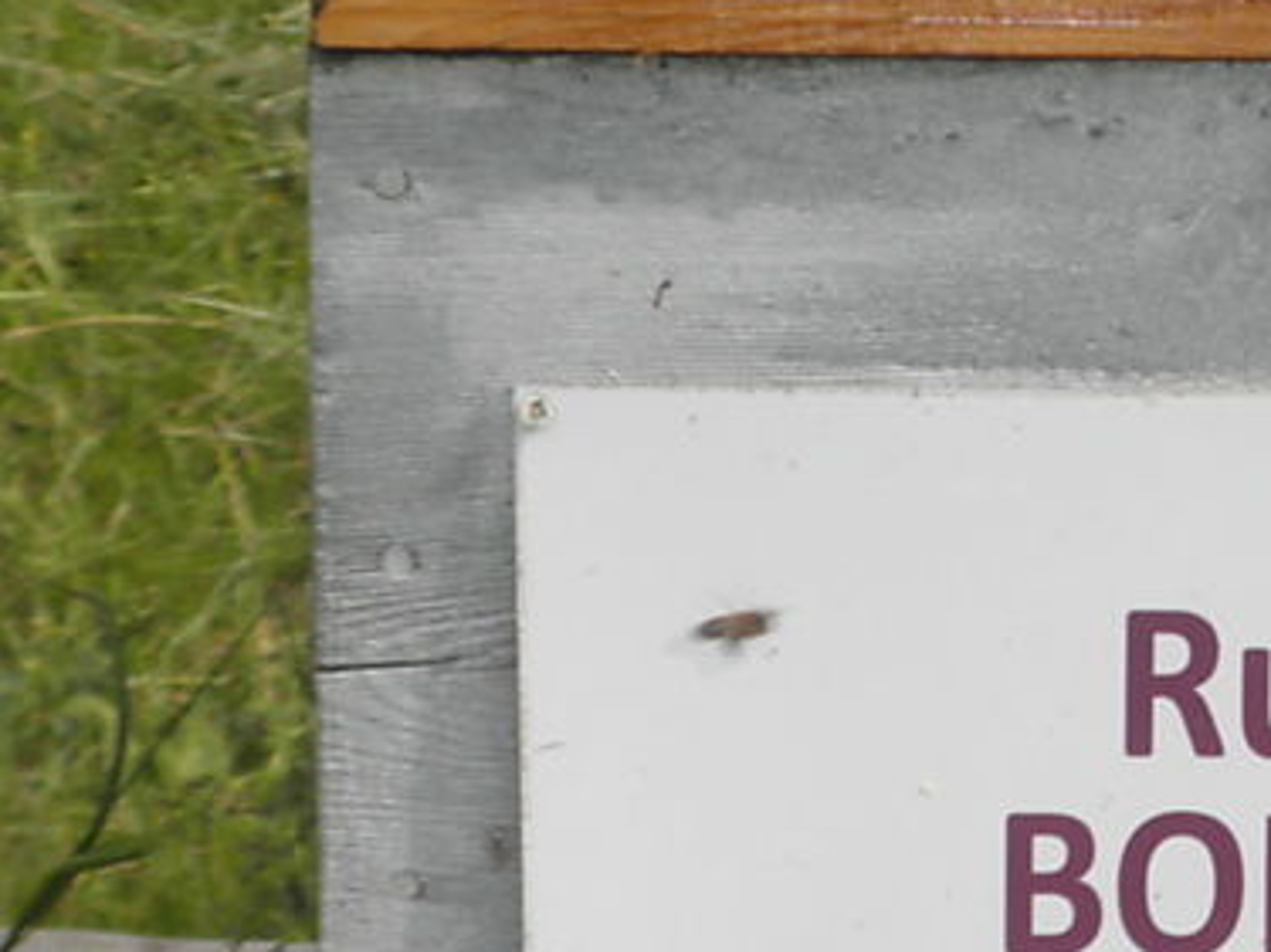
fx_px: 8699
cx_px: 1244
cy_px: 813
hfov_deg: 8.3
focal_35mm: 237
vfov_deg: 6.3
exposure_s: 1/250
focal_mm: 19.6
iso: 64
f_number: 5.8
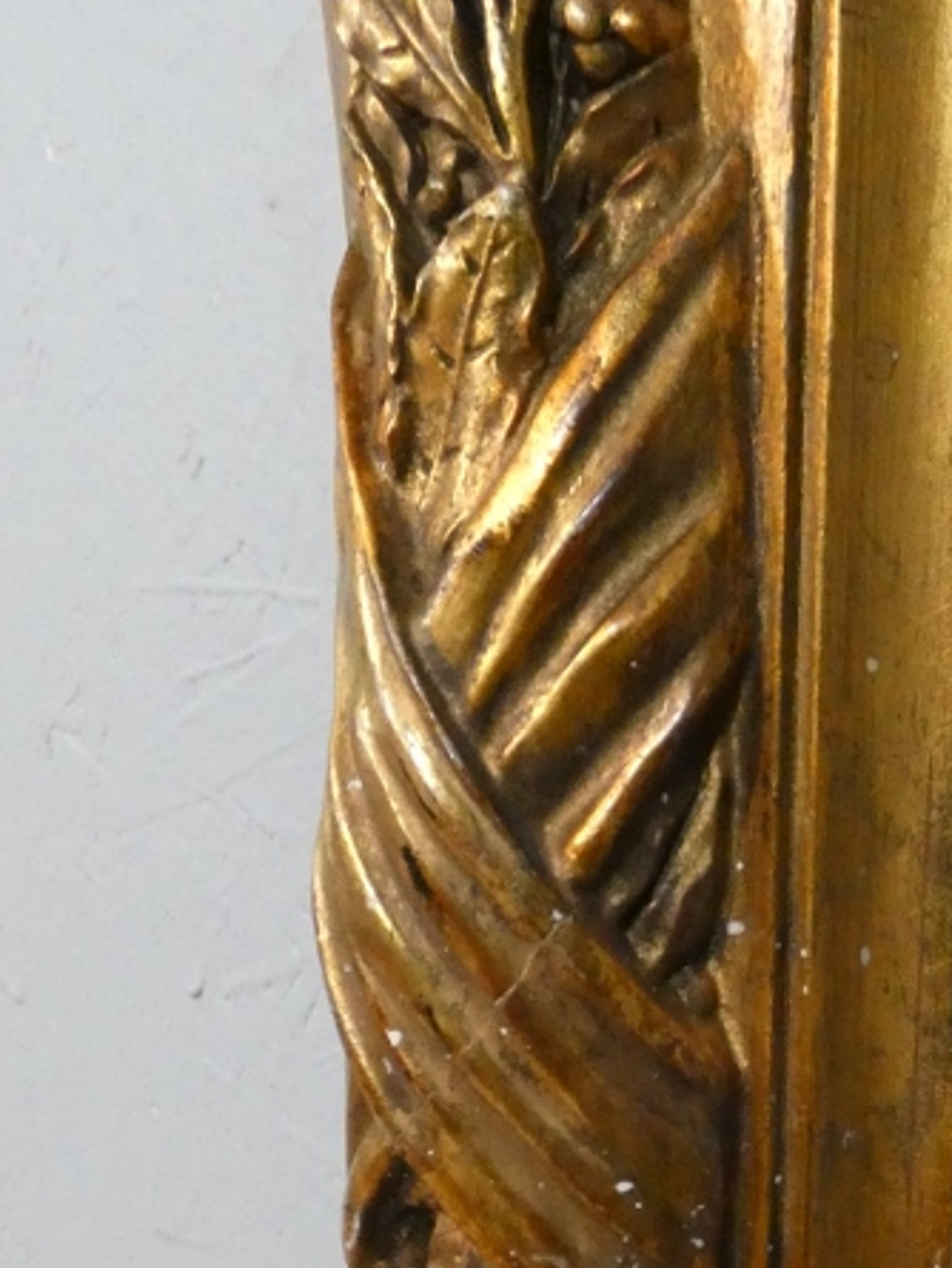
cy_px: 1060
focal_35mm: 46
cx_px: 727
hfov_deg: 30.9
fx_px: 1686
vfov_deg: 39.2
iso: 1250
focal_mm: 3.6
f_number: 2.8
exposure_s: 1/125
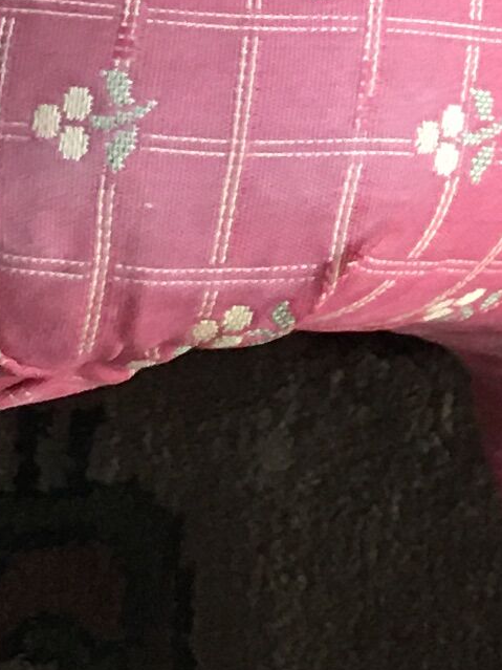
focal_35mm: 183
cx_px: 982
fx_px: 3540
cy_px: -316
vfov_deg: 10.5
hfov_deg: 7.8
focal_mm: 4.15
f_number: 2.2
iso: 80
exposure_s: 1/17
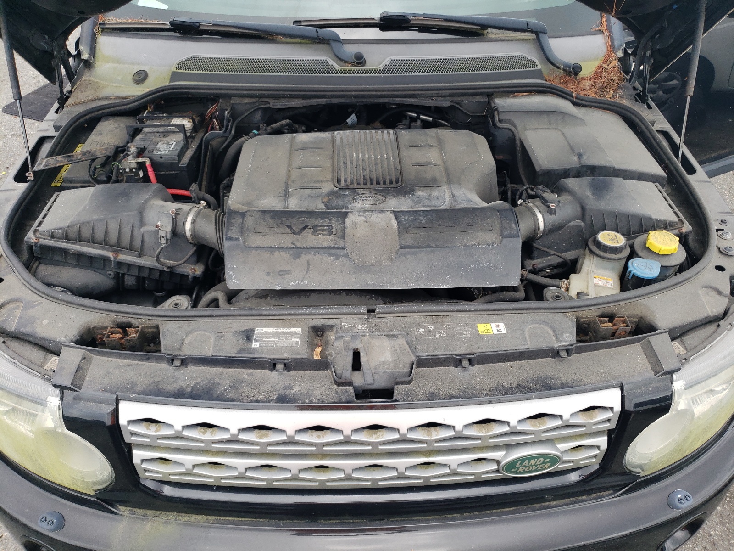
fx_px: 551
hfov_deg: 67.3
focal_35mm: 26
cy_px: 276
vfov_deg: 53.1
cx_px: 367
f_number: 1.5
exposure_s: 1/556
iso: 50
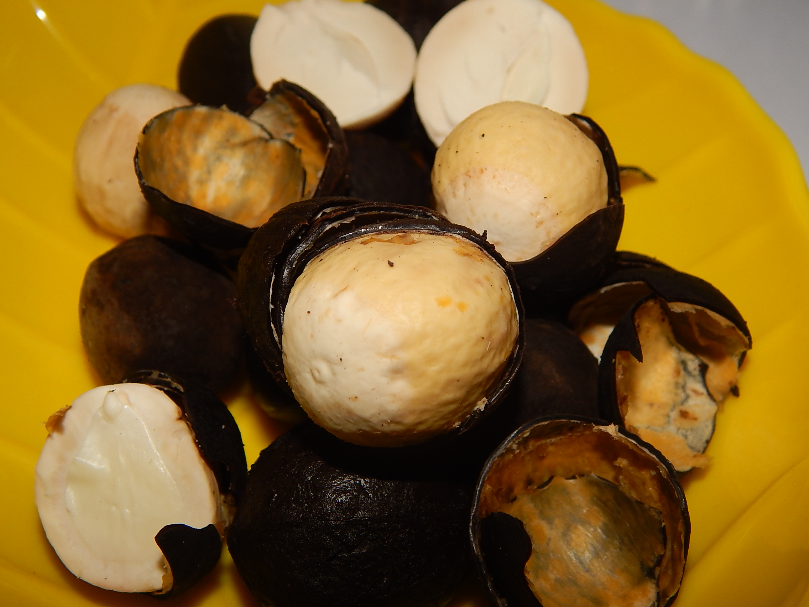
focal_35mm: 49
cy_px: 304
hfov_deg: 38.9
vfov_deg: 29.7
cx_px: 404
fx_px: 1145
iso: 125
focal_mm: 8.6
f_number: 7.4
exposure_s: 1/30
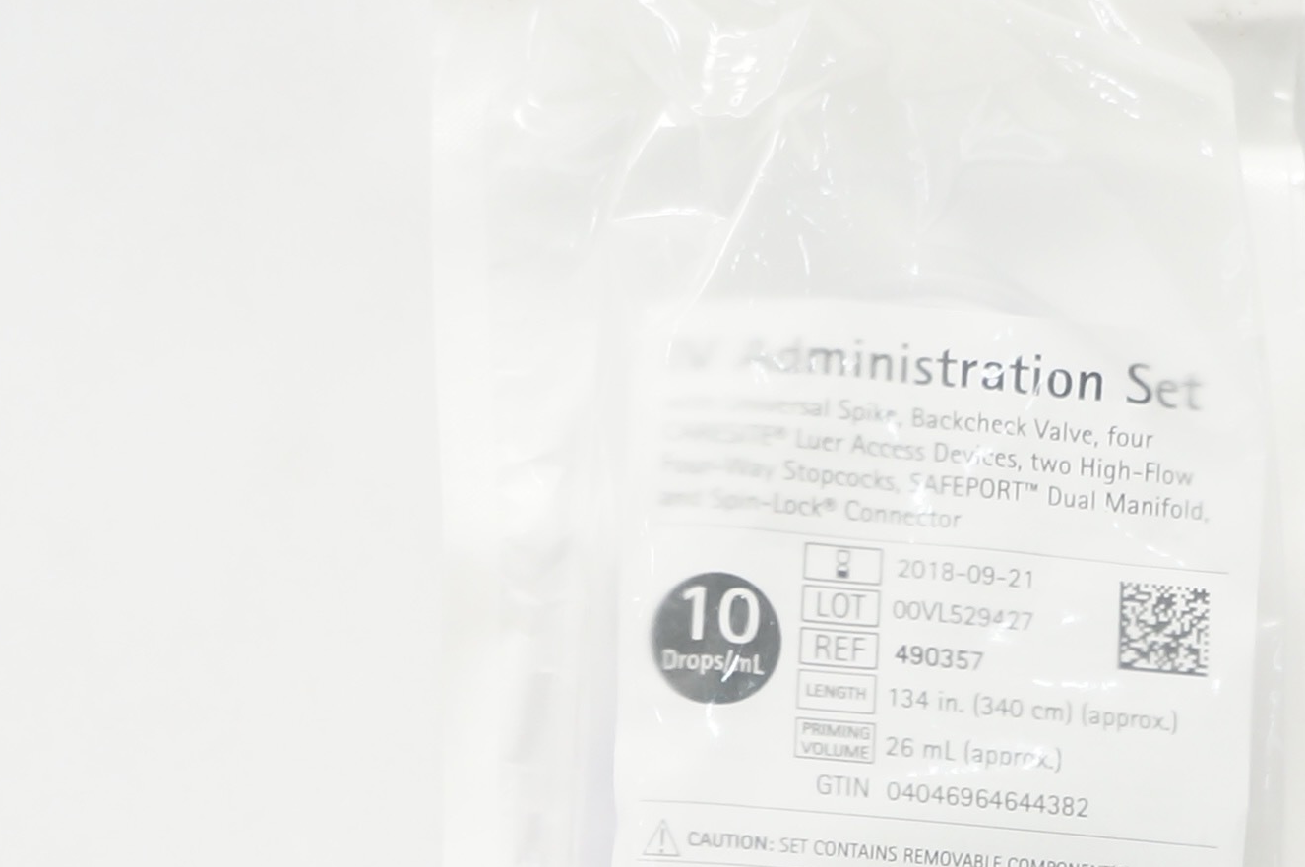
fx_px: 3621
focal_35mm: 100
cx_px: 969
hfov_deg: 20.3
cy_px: 1003
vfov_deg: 13.3
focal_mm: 18
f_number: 3.5
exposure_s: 1/100
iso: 400
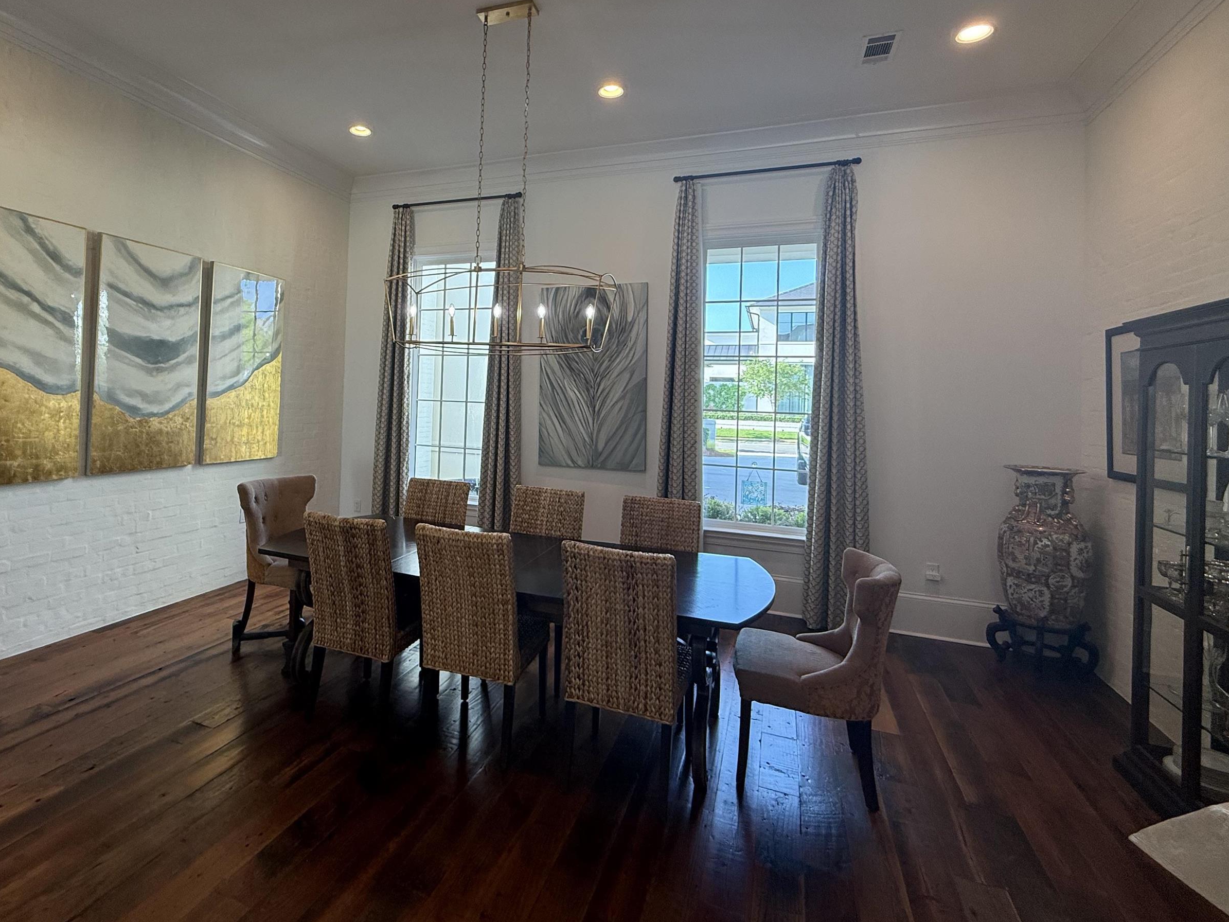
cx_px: 517
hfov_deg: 87.1
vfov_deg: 71.1
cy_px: 382
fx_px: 639
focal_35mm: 18
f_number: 2.2
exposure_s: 1/120
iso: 100
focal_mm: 2.22
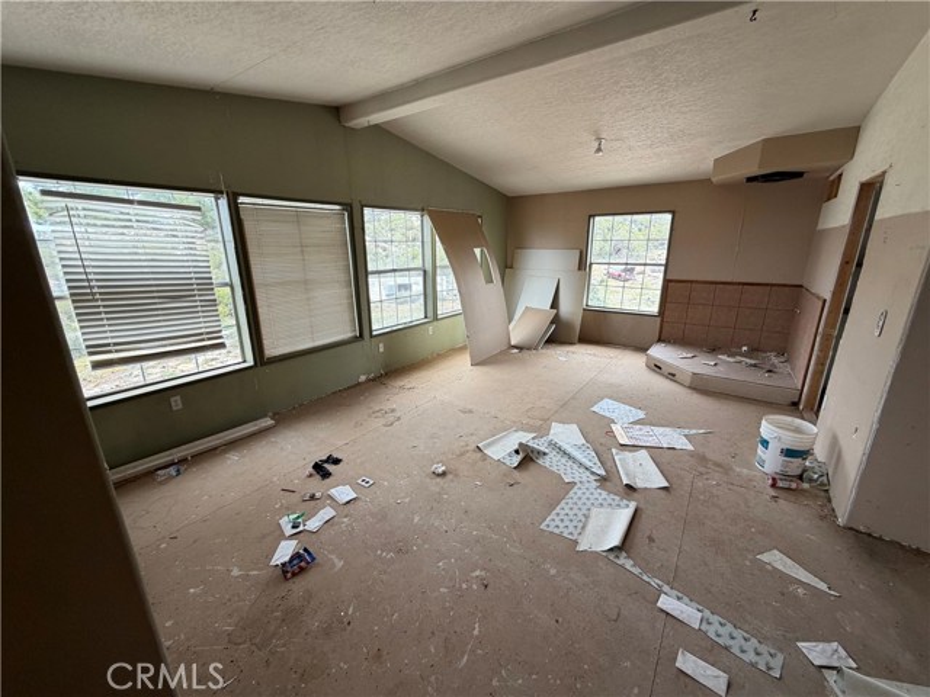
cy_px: 348
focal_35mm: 14
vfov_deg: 85.7
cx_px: 465
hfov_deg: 102.1
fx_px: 376
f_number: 2.2
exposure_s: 1/121
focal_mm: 2.22
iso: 80
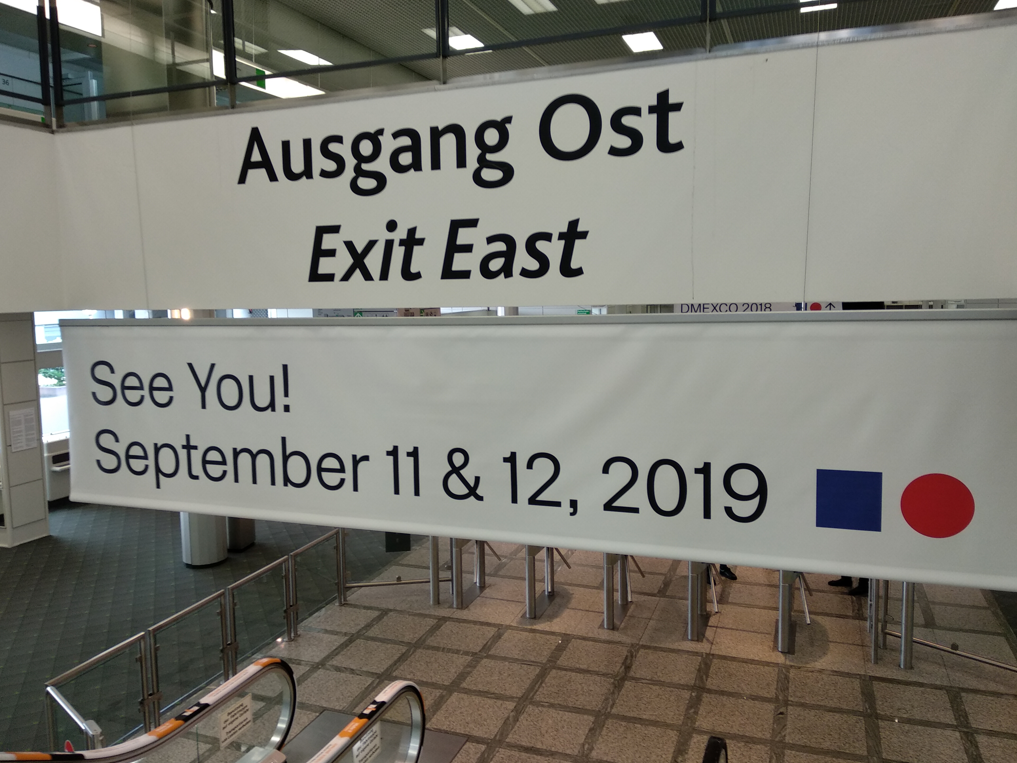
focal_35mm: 27
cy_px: 373
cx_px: 501
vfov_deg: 51.4
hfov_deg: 65.3
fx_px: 793
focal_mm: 3.81
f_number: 2.2
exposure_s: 1/50
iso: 200
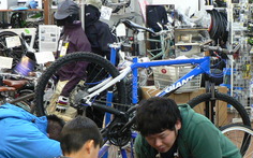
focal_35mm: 81
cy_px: 123
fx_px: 558
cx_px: 178
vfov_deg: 16.0
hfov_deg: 25.3
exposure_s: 1/20
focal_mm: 6
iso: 200
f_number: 2.8
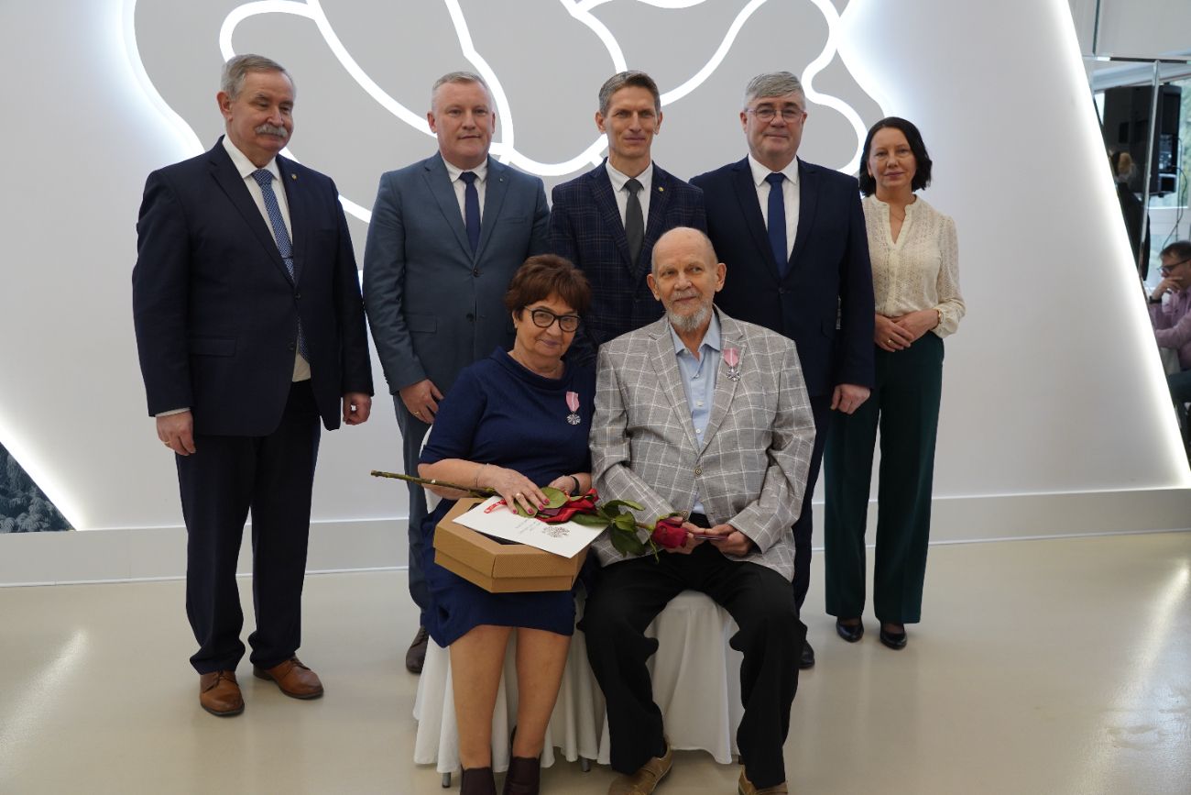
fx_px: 1092
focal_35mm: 33
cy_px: 398
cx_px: 596
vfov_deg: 40.0
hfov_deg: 57.2
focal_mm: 33
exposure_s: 1/125
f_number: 4
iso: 1250
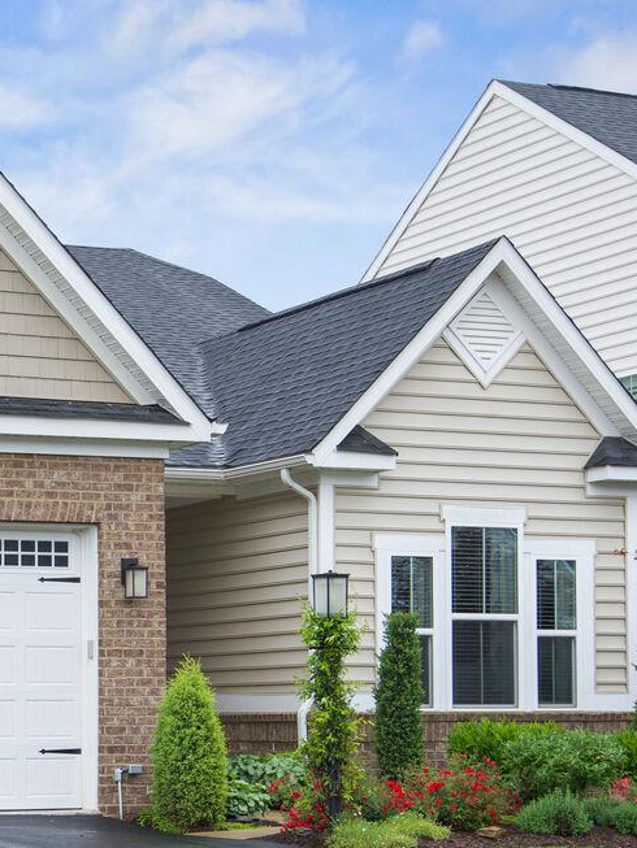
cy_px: 643
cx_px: -142
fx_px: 2183
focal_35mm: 89
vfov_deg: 21.8
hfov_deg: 15.9
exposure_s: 1/160
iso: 200
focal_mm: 35
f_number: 8
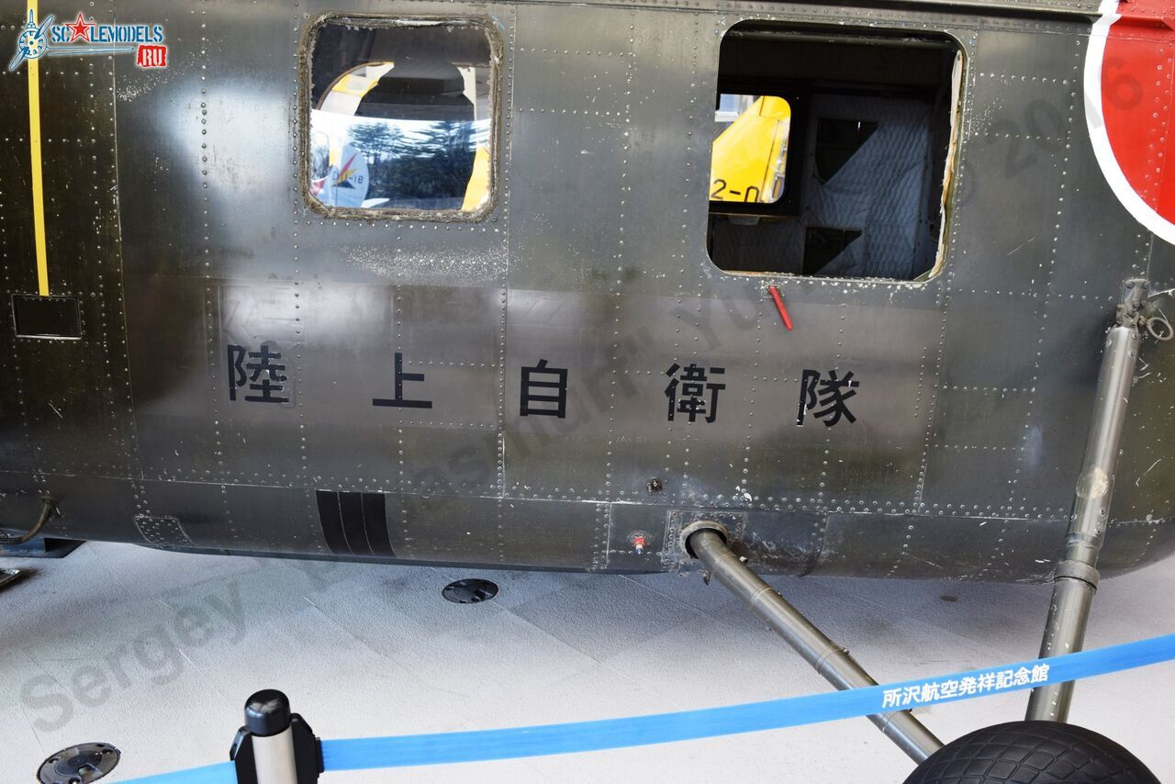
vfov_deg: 43.6
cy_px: 392
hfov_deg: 61.9
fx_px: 979
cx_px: 588
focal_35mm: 30
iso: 400
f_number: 5.6
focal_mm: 20
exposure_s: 1/125
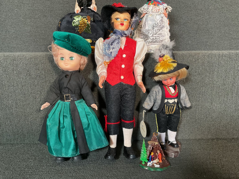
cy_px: 90
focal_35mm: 29
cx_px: 120
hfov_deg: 61.7
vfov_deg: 48.2
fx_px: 200
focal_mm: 3
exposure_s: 1/50
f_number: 1.8
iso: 64
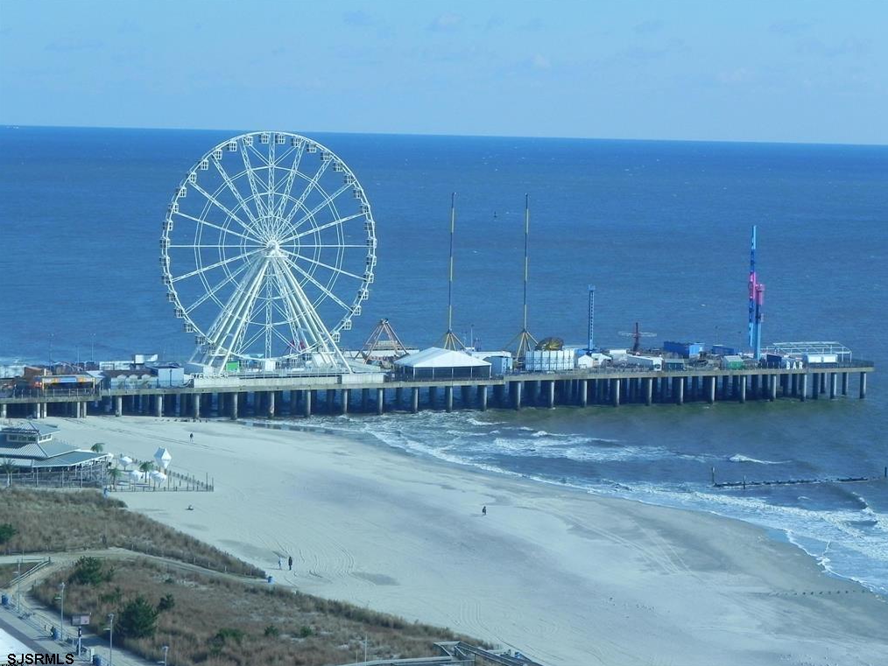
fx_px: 2720
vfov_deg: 14.0
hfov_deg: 18.5
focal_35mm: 106
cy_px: 333
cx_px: 447
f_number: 5.6
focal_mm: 18.8
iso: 160
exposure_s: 1/274
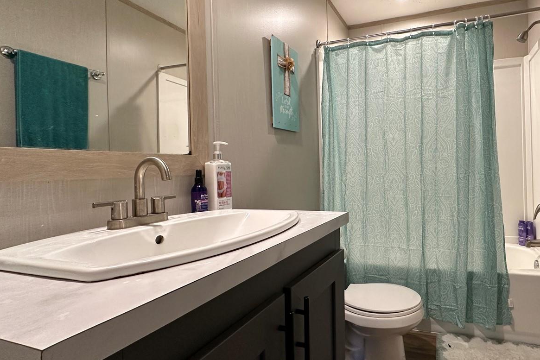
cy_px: 173
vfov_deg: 61.9
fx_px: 300
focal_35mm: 20
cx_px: 354
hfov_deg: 81.5
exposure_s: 1/120
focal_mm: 2.22
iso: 250
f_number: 2.2
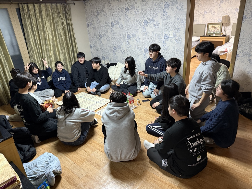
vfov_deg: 56.8
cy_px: 94
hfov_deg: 71.6
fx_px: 175
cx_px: 126
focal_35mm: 24
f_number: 1.78
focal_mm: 6.76
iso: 500
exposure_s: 1/60
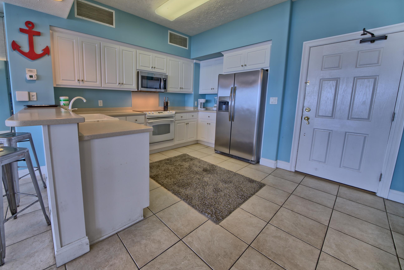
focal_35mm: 14
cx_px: 172
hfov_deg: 103.5
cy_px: 123
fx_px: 157
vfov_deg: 81.1
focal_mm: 12
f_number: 19
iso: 200
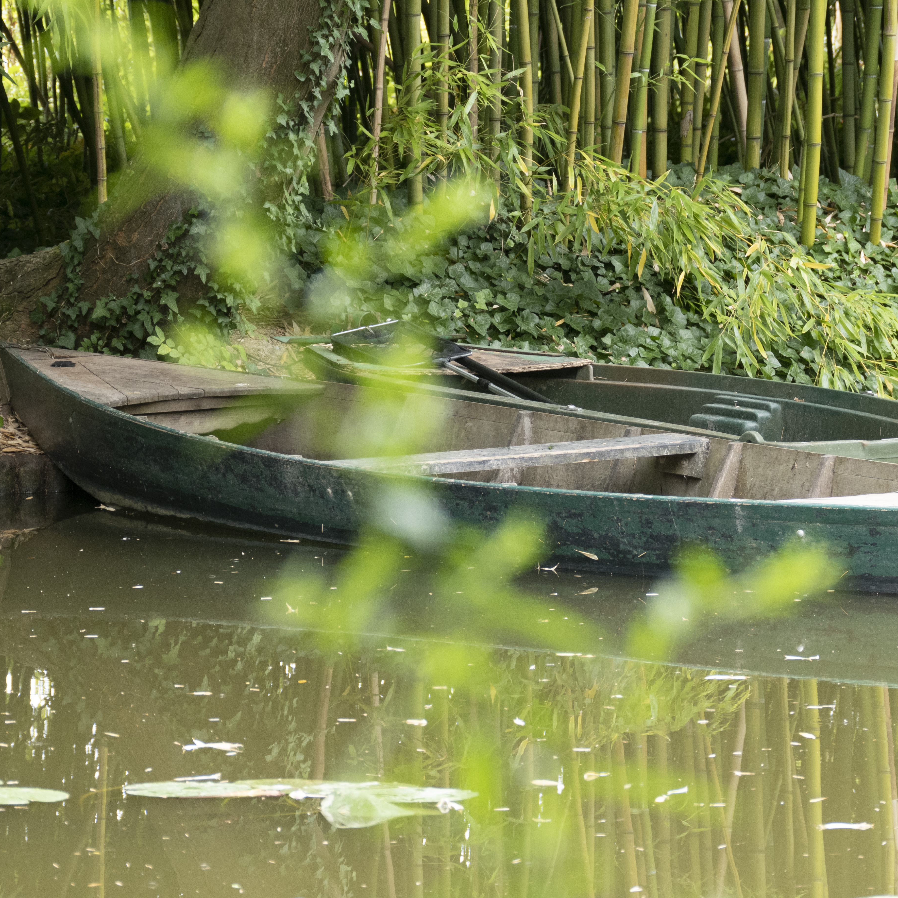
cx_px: 574
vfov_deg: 7.2
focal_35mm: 243
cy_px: 449
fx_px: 7132
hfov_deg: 7.2
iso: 500
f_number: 4
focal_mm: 69.6
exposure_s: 1/100
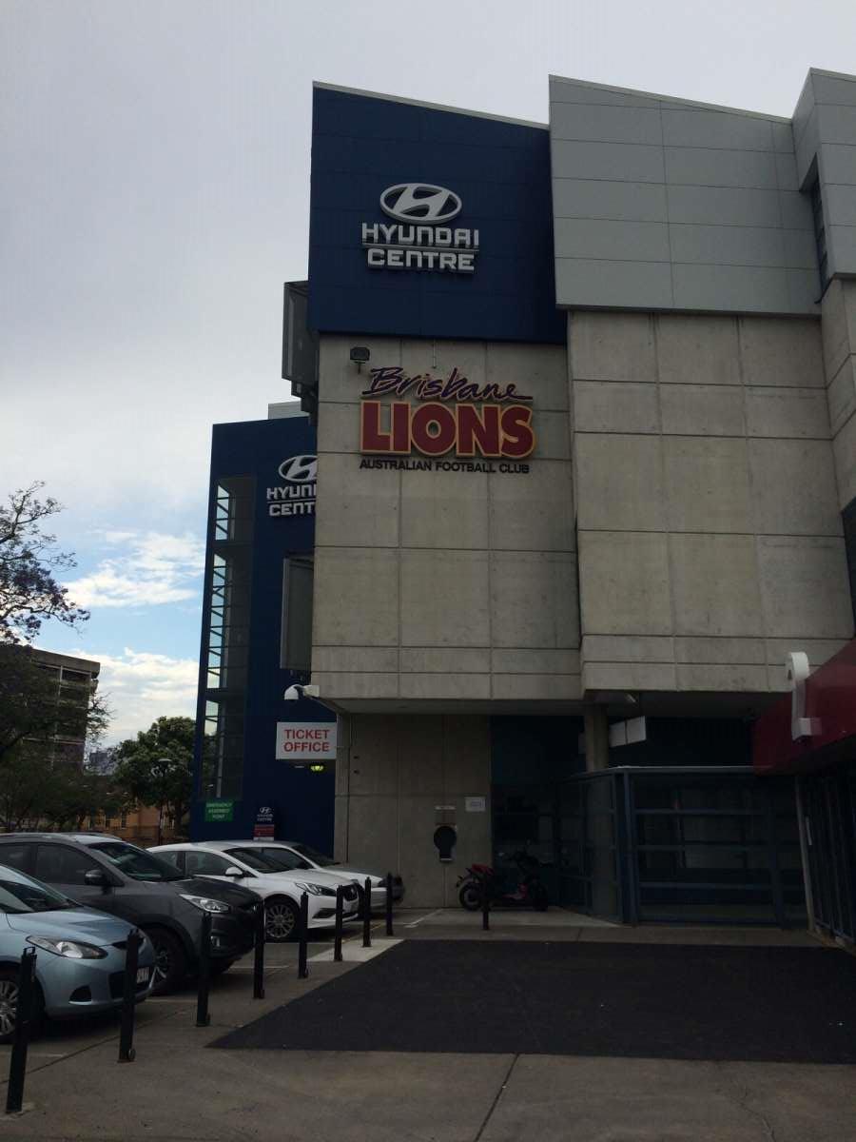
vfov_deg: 61.7
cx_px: 428
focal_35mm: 29
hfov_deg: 48.2
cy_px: 571
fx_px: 956
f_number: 2.2
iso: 32
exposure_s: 1/1466
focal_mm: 4.15
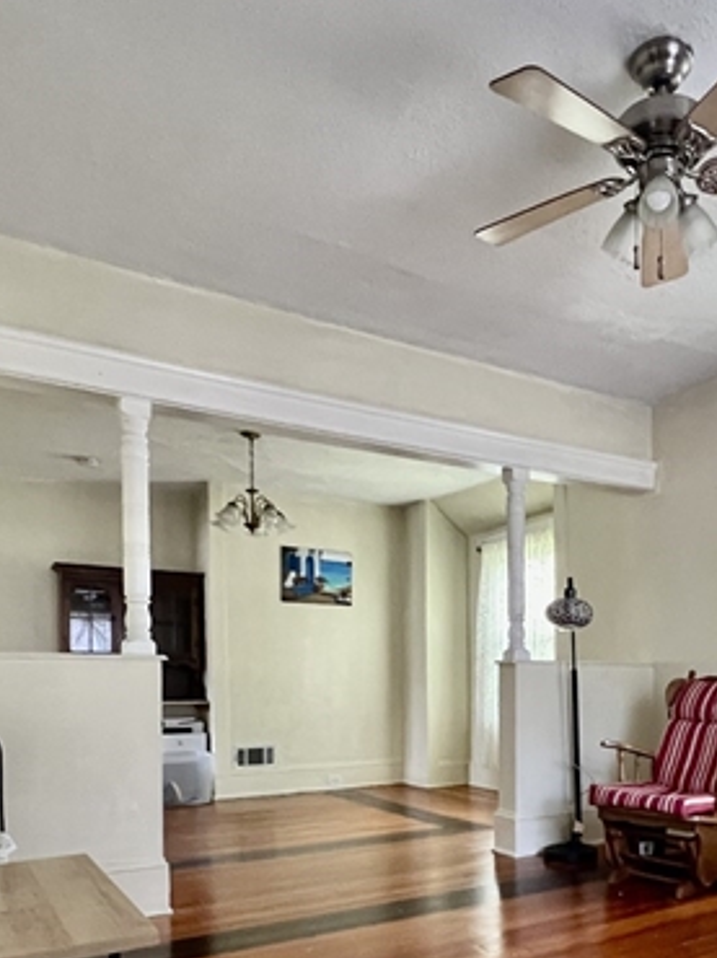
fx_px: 747
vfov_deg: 62.0
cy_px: 707
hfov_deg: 49.6
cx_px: 520
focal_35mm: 27
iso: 640
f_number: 1.8
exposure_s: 1/60
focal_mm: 1.57
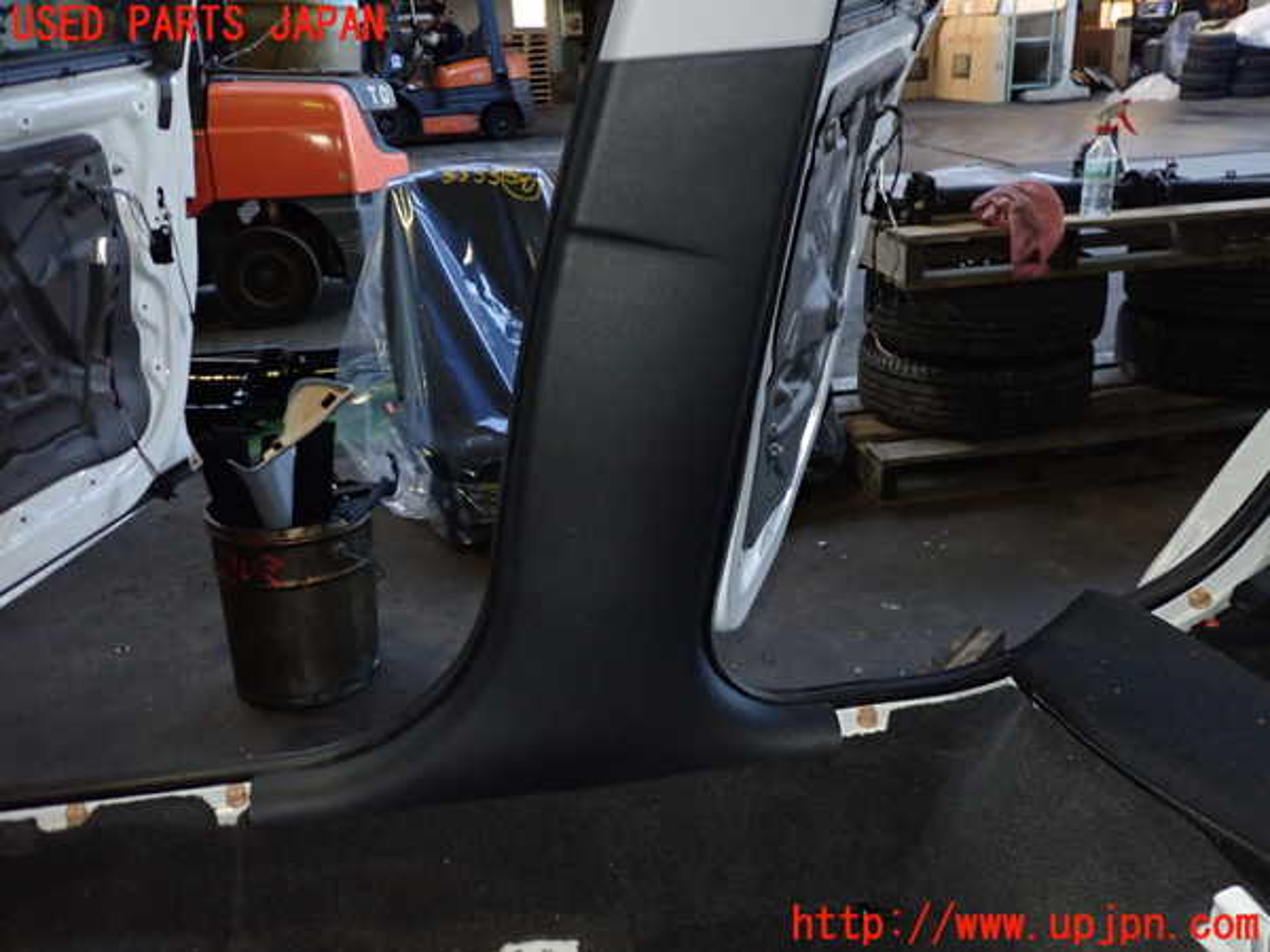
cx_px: 635
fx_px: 1101
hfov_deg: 60.0
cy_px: 476
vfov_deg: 46.8
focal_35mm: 30
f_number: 6.3
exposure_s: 1/30
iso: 640
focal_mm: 5.4
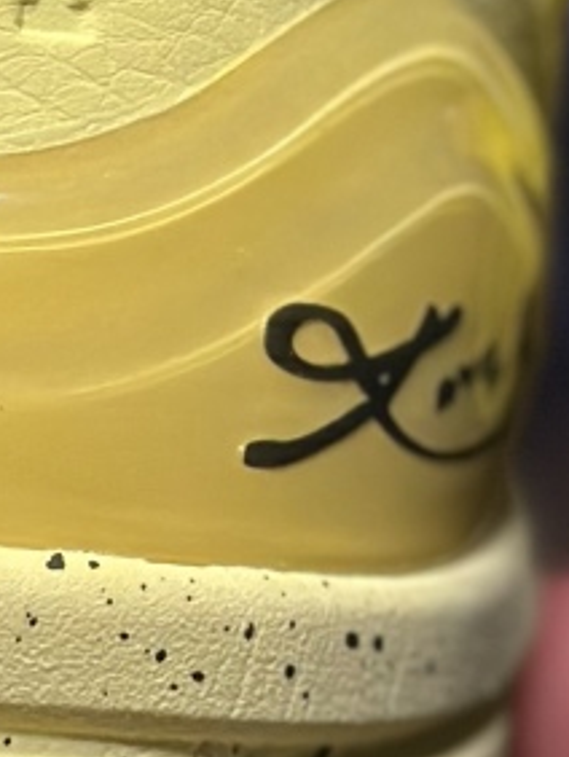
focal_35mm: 245
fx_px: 5361
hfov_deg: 6.1
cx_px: -46
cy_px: 70
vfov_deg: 8.0
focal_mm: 6.86
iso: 320
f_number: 1.78
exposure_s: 1/56
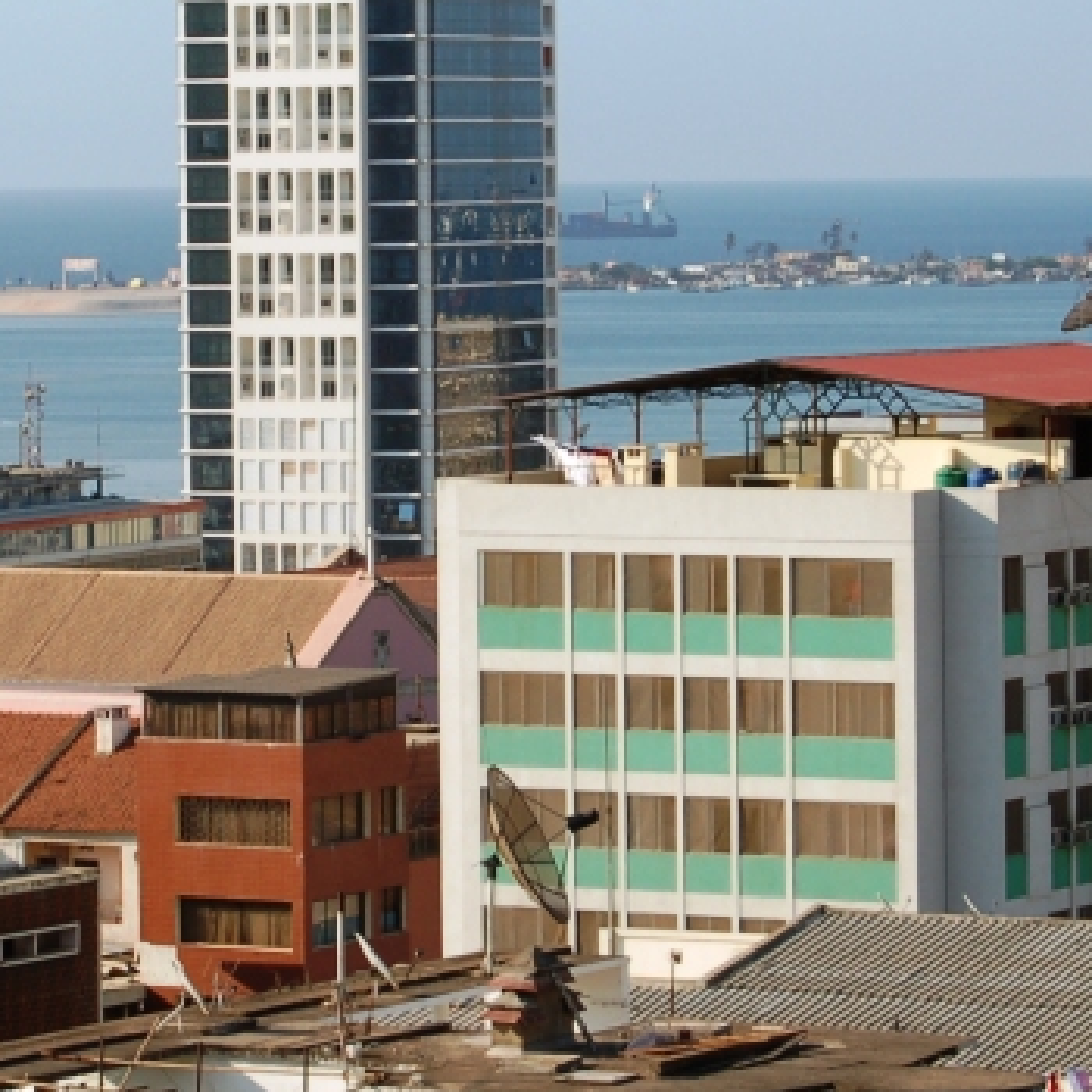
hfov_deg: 8.5
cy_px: 301
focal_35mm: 205
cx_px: 287
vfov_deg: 8.5
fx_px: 7325
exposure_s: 1/320
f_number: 9
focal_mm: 55
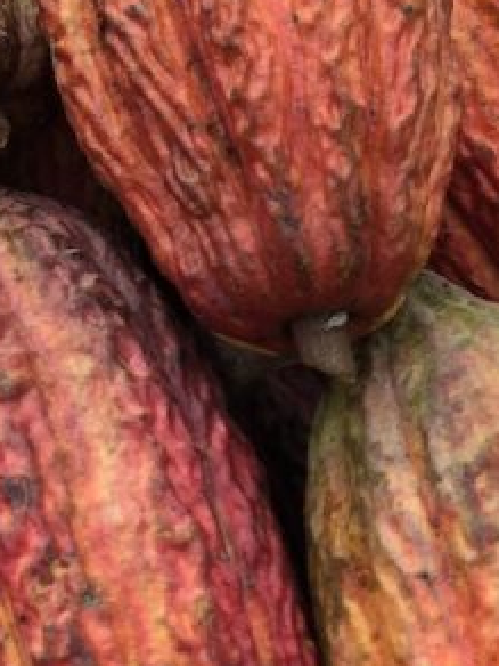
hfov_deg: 9.6
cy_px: -154
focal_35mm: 152
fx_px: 2922
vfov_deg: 12.6
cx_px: 668
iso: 16
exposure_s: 1/355
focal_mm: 6
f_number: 2.4
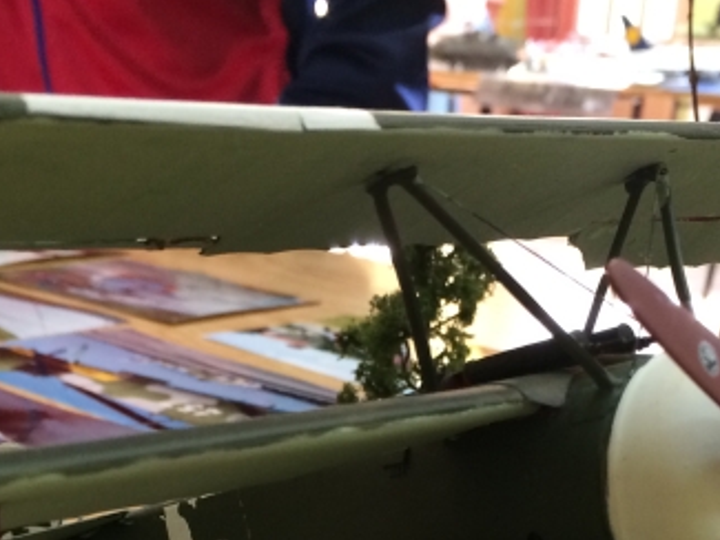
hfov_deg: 28.2
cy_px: 501
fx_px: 1436
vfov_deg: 20.8
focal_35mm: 69
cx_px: 352
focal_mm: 4.12
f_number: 2.2
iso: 160
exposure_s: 1/30
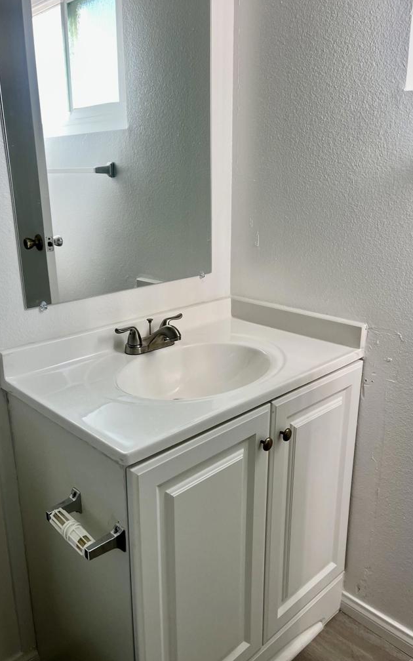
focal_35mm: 28
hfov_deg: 44.5
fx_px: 504
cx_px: 186
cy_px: 330
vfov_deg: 66.5
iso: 80
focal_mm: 5.1
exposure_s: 1/121
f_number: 1.6
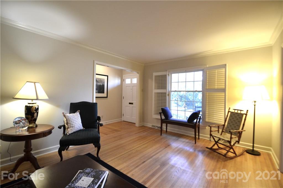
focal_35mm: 15
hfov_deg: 100.4
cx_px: 142
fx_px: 118
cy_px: 94
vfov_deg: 77.3
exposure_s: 1/60
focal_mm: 10
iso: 900
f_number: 3.5
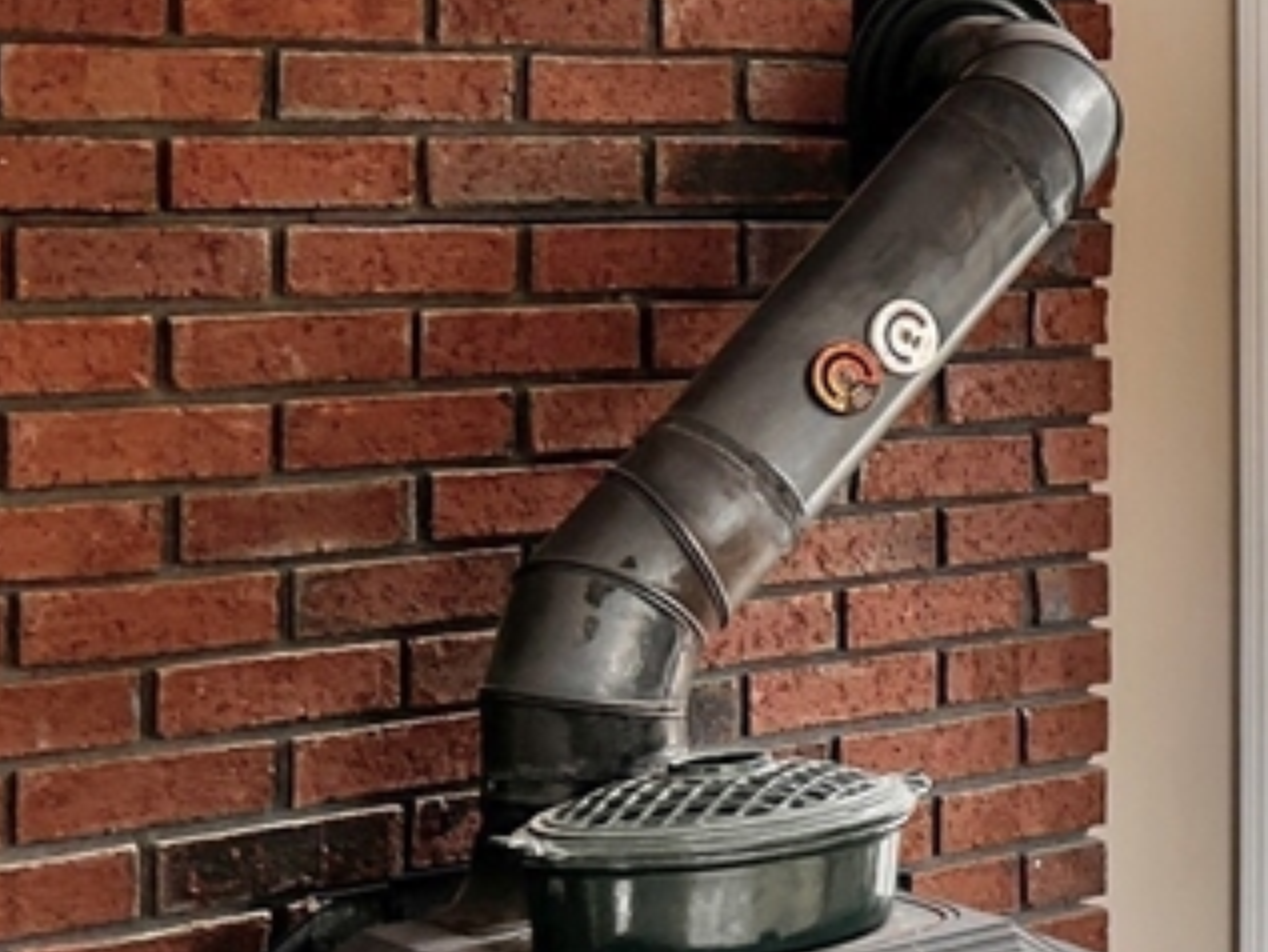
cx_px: 1804
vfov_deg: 17.3
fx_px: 3078
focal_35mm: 84
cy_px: 880
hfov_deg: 20.5
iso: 64
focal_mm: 5.7
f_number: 1.5
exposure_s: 1/121
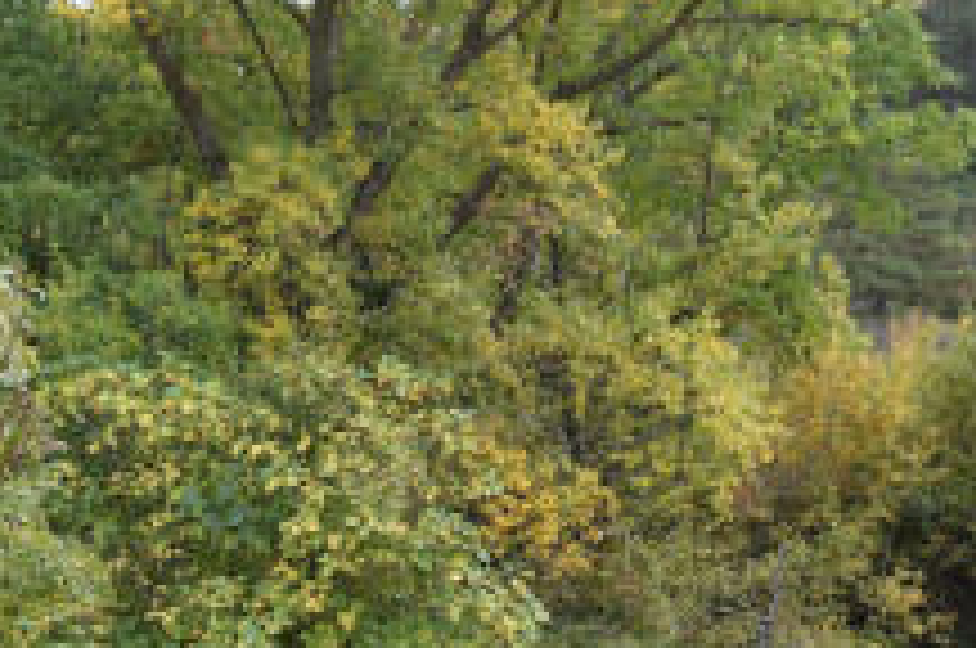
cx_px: 481
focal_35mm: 102
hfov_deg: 20.0
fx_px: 2764
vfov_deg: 13.3
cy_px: 479
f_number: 8
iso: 400
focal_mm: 31
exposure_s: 1/250
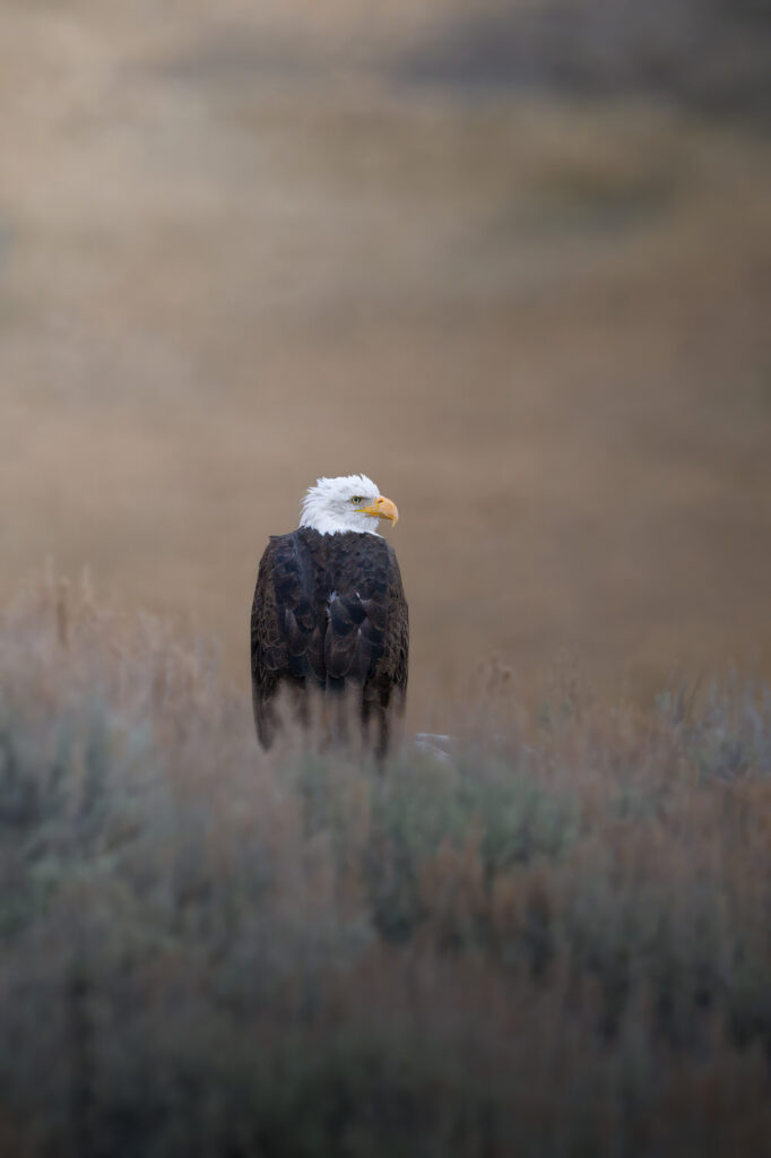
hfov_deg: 1.6
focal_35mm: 840
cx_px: 386
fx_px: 27001
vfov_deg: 2.5
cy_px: 579
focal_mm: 560
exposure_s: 1/1250
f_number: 5.6
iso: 2000
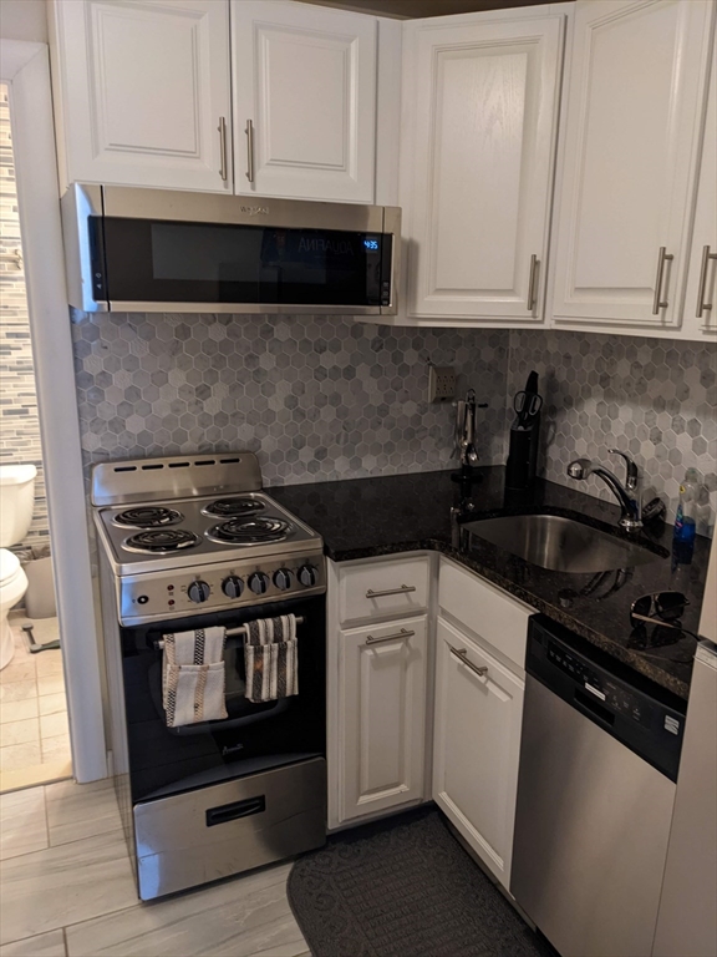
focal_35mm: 27
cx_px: 358
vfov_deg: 65.3
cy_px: 478
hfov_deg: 51.4
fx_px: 746
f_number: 1.73
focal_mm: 4.38
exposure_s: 1/24
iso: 104
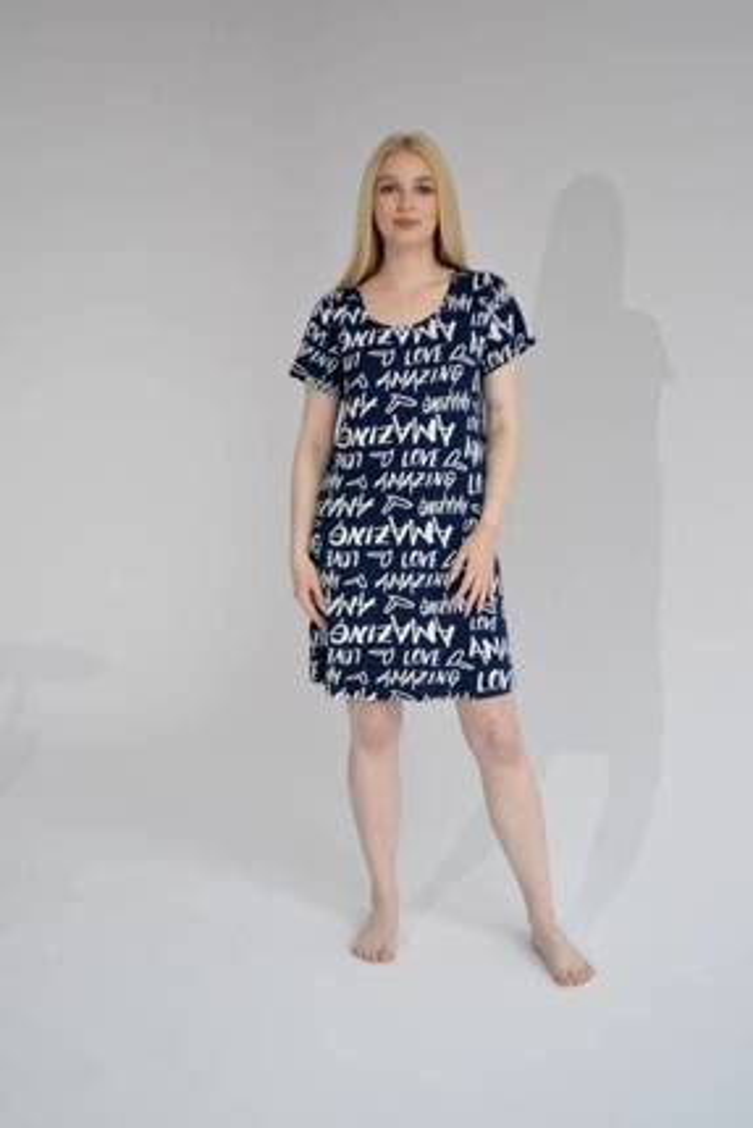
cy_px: 564
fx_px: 1223
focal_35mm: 39
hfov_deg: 34.2
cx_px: 376
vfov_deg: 49.5
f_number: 4.2
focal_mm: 26
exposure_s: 1/500
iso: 1600
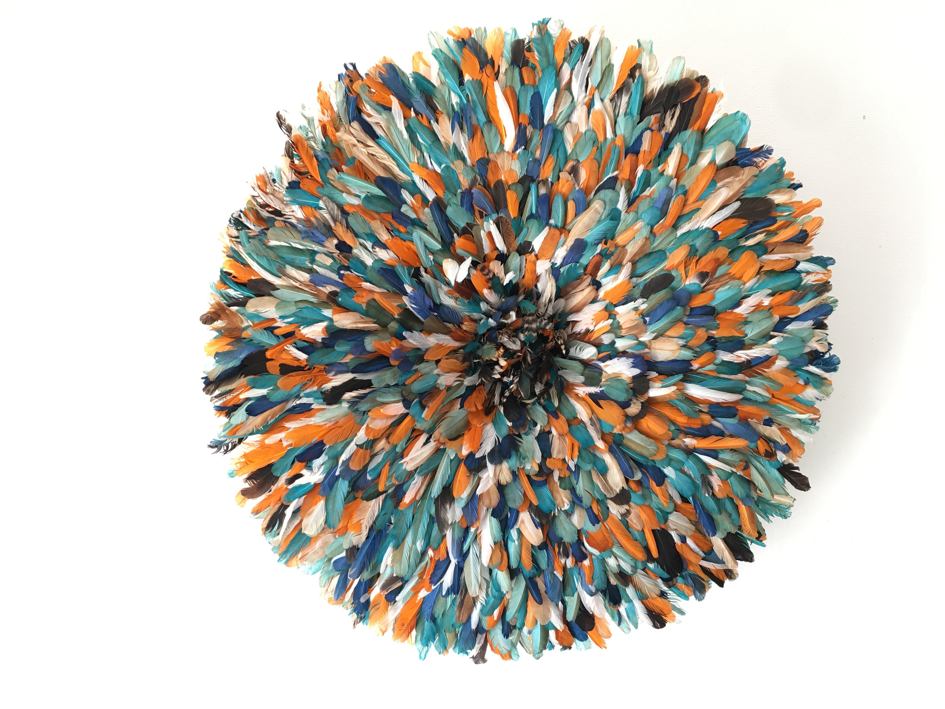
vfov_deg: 46.8
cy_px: 359
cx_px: 482
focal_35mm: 30
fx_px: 819
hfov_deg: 60.0
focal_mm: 4.15
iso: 32
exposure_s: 1/17
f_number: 2.2
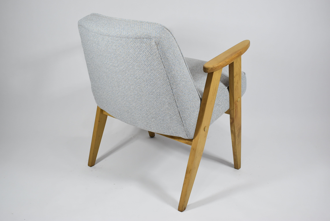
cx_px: 165
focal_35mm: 44
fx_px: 399
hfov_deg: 44.9
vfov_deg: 30.9
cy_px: 110
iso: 800
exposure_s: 1/125
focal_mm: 29
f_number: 4.2
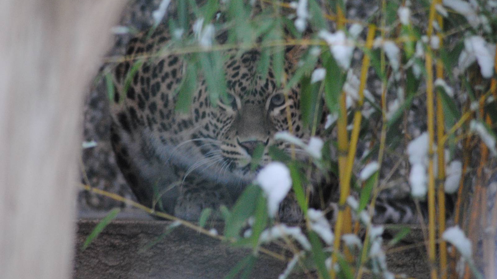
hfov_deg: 4.6
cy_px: 113
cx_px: 249
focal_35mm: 473
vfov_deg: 2.6
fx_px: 6233
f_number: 5.6
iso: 1600
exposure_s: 1/160
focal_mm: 300
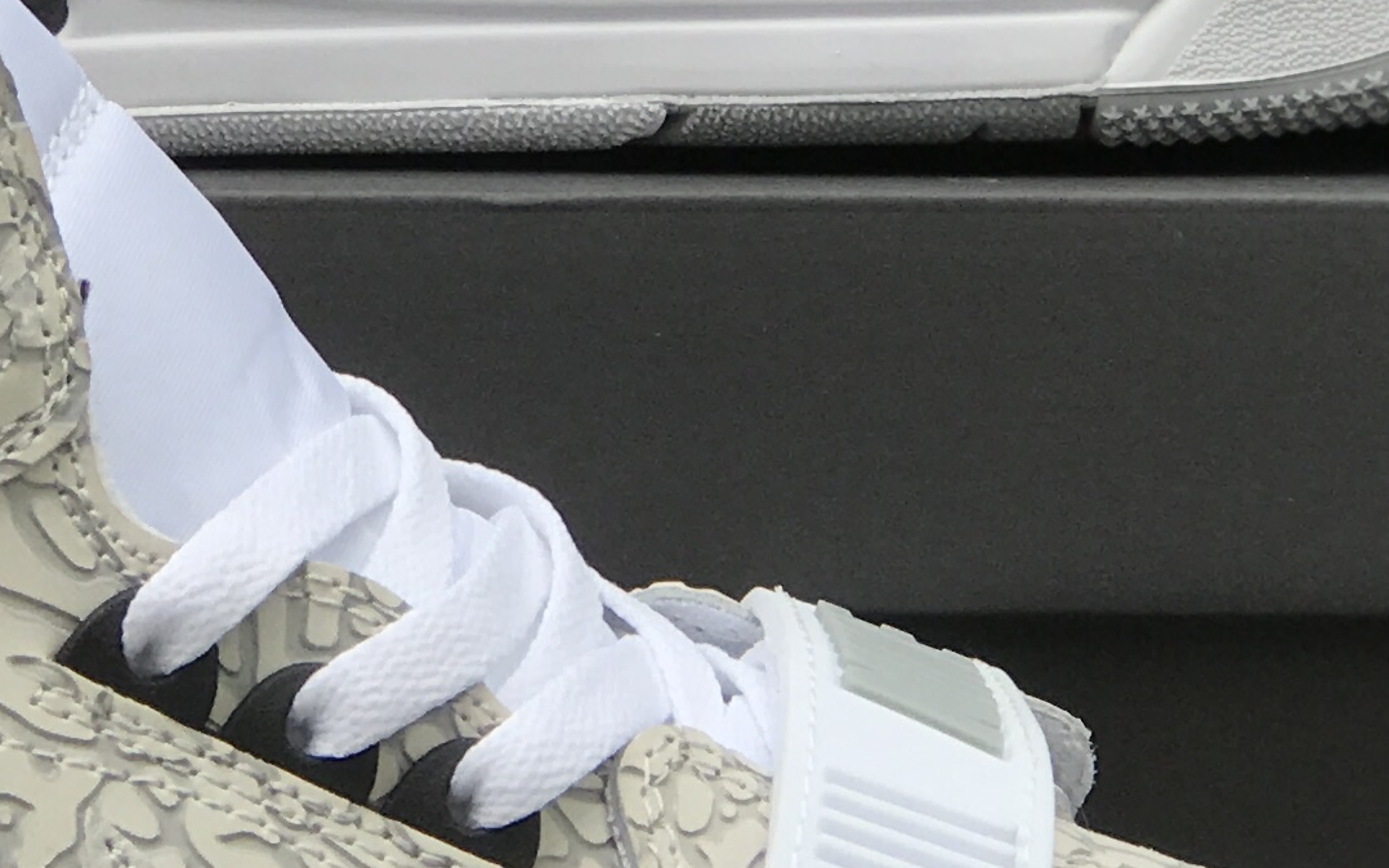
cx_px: 362
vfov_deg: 5.8
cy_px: 15
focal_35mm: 226
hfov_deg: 9.3
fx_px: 8556
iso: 20
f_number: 2.8
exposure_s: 1/339
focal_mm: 6.6
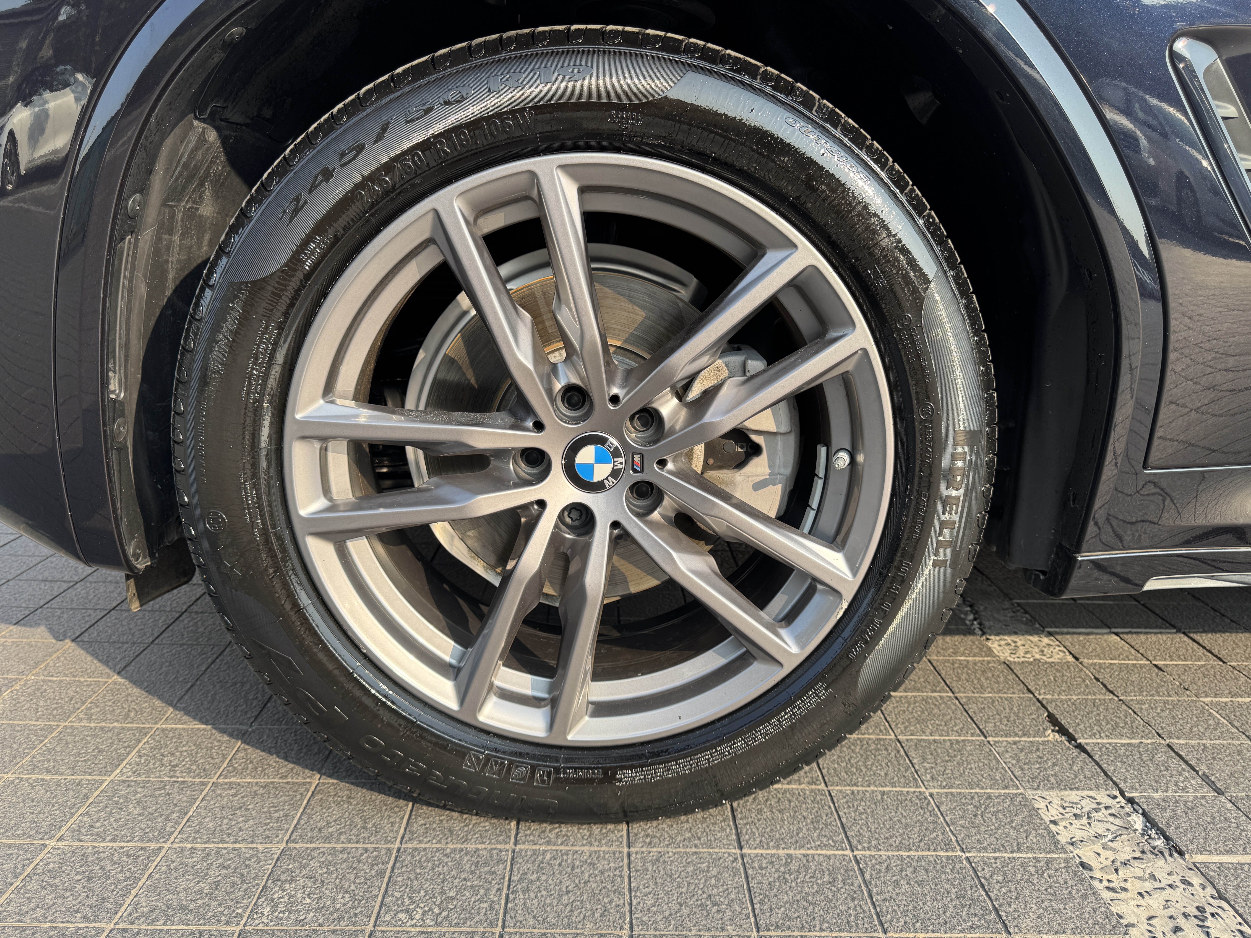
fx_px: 903
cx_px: 622
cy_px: 457
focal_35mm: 25
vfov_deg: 54.9
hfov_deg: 69.4
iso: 80
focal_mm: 6.76
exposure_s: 1/864
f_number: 1.78
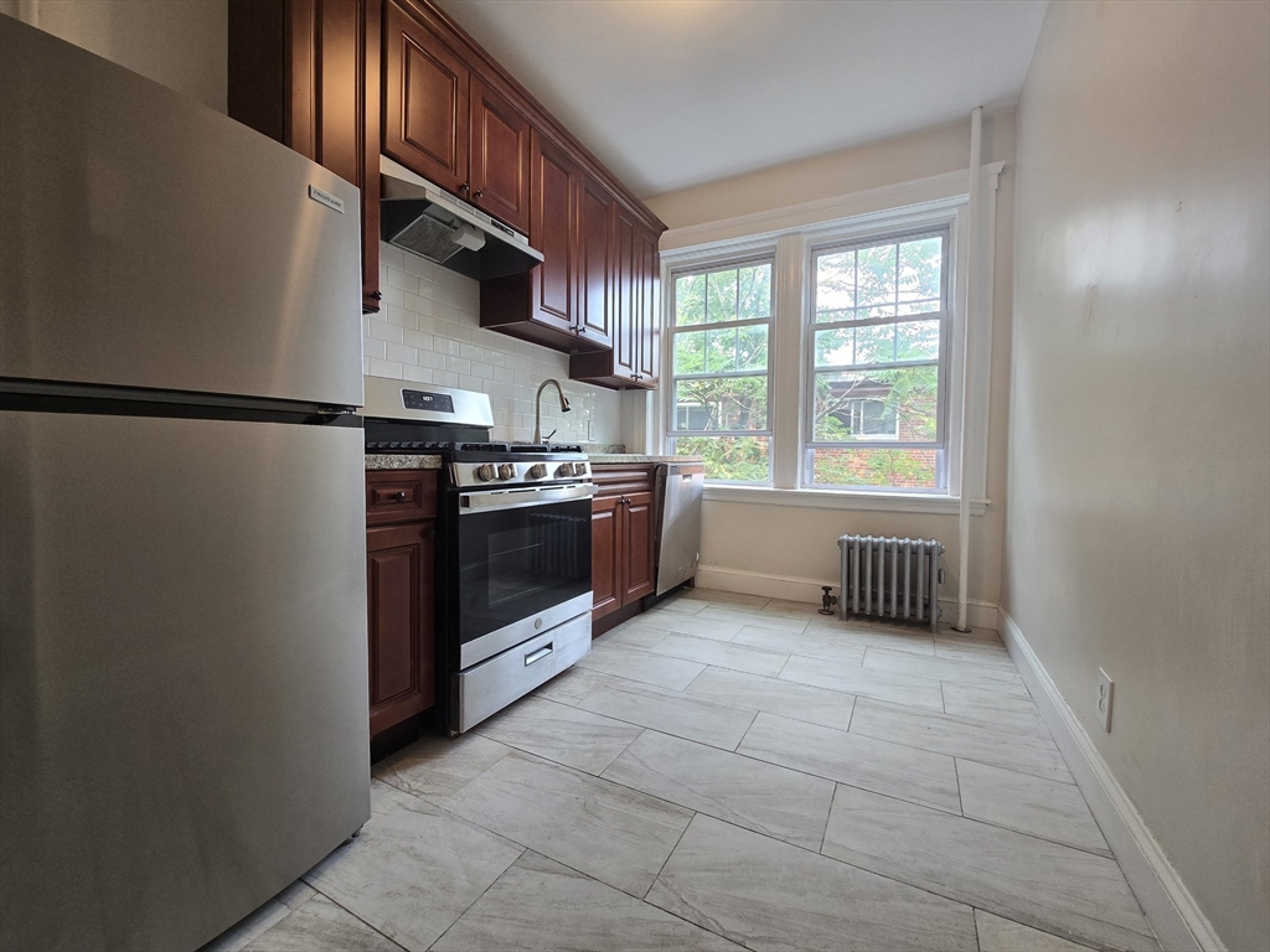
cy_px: 476
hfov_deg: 106.2
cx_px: 635
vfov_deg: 89.9
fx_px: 477
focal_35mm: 13
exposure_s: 1/60
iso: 100
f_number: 2.2
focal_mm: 2.2
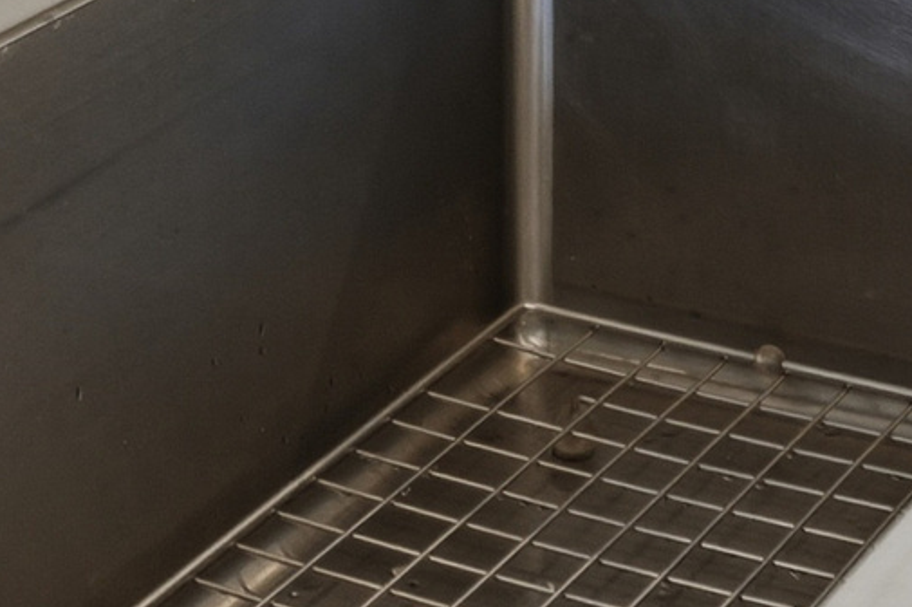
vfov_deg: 9.3
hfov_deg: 14.5
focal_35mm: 142
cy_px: -397
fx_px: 3595
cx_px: 513
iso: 320
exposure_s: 1/250
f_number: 4
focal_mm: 35
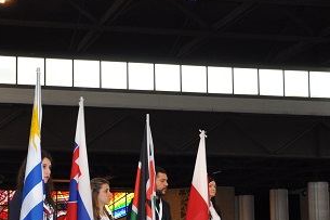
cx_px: 32
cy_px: 174
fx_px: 760
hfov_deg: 23.8
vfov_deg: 16.3
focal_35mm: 83
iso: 640
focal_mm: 26
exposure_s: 1/60
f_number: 4
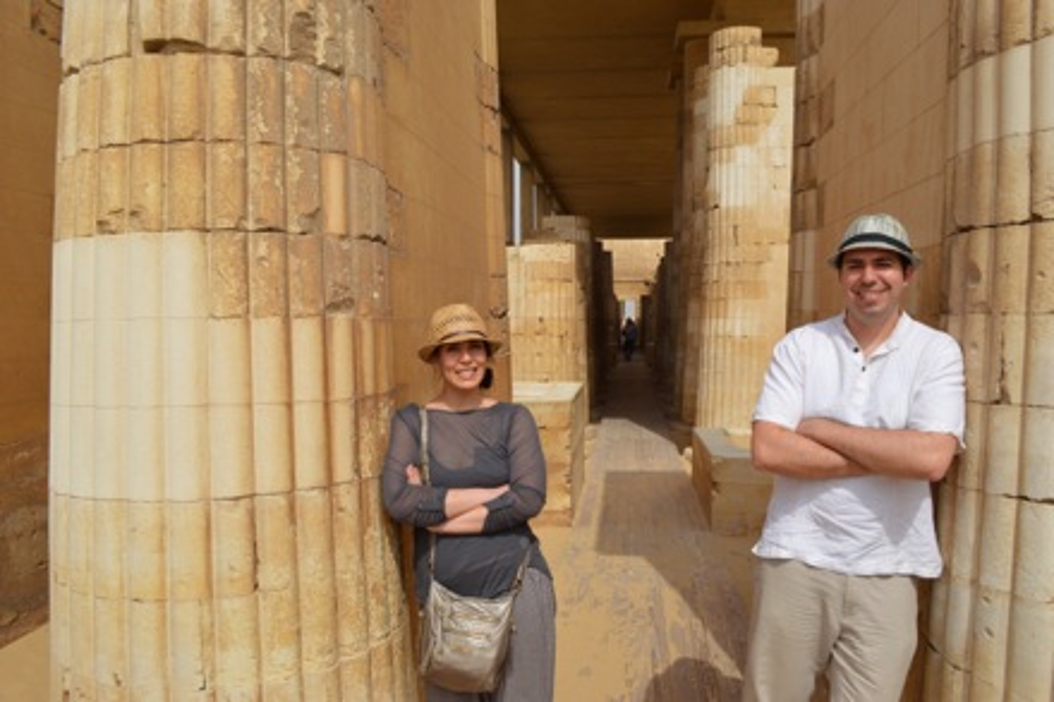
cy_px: 351
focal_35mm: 27
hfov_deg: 67.4
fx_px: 790
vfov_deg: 47.9
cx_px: 527
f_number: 9
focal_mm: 18
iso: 100
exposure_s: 1/320
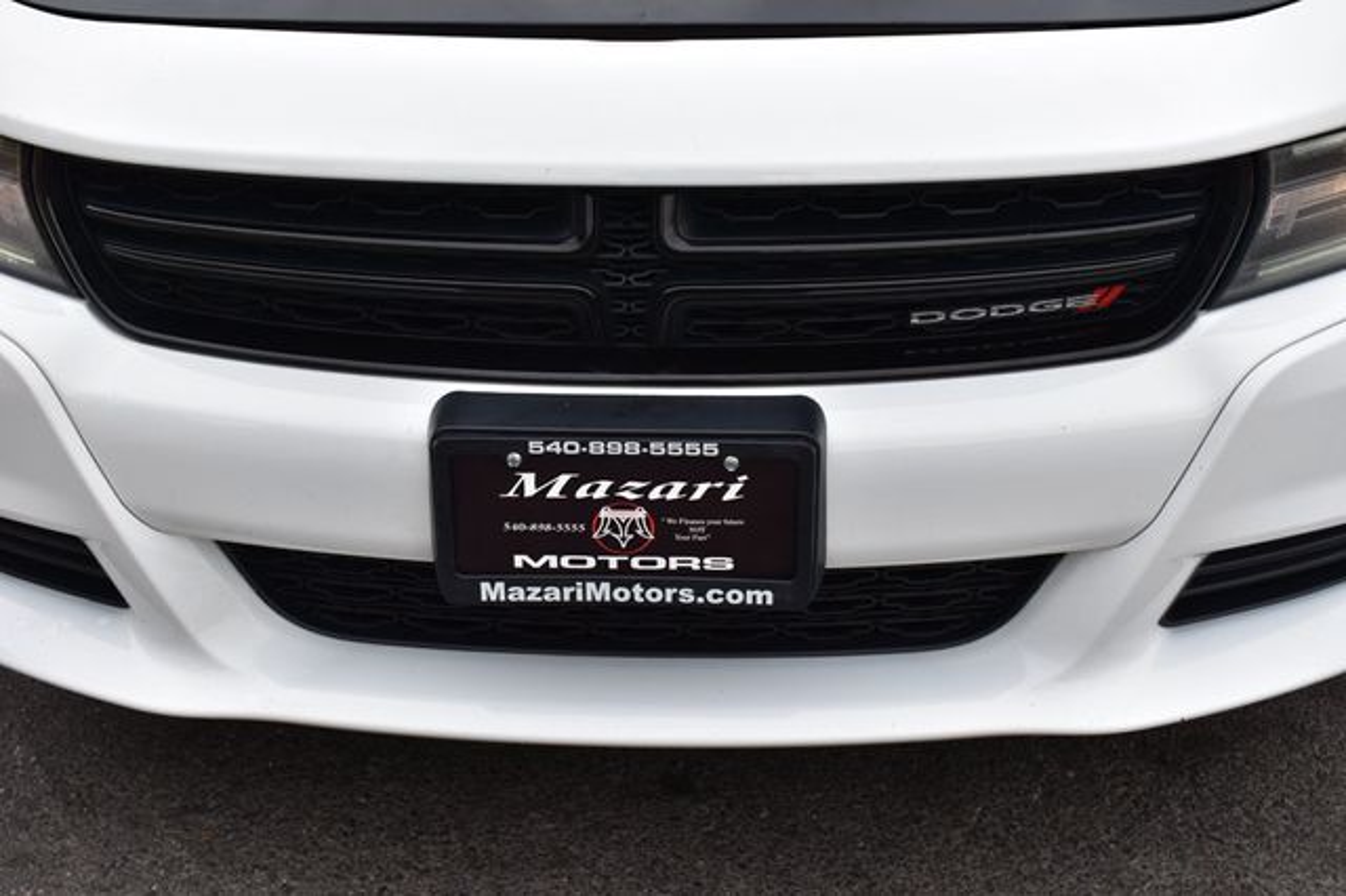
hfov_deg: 41.1
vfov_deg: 28.0
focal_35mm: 48
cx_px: 673
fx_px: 1794
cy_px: 448
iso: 400
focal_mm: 32
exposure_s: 1/50
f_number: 8
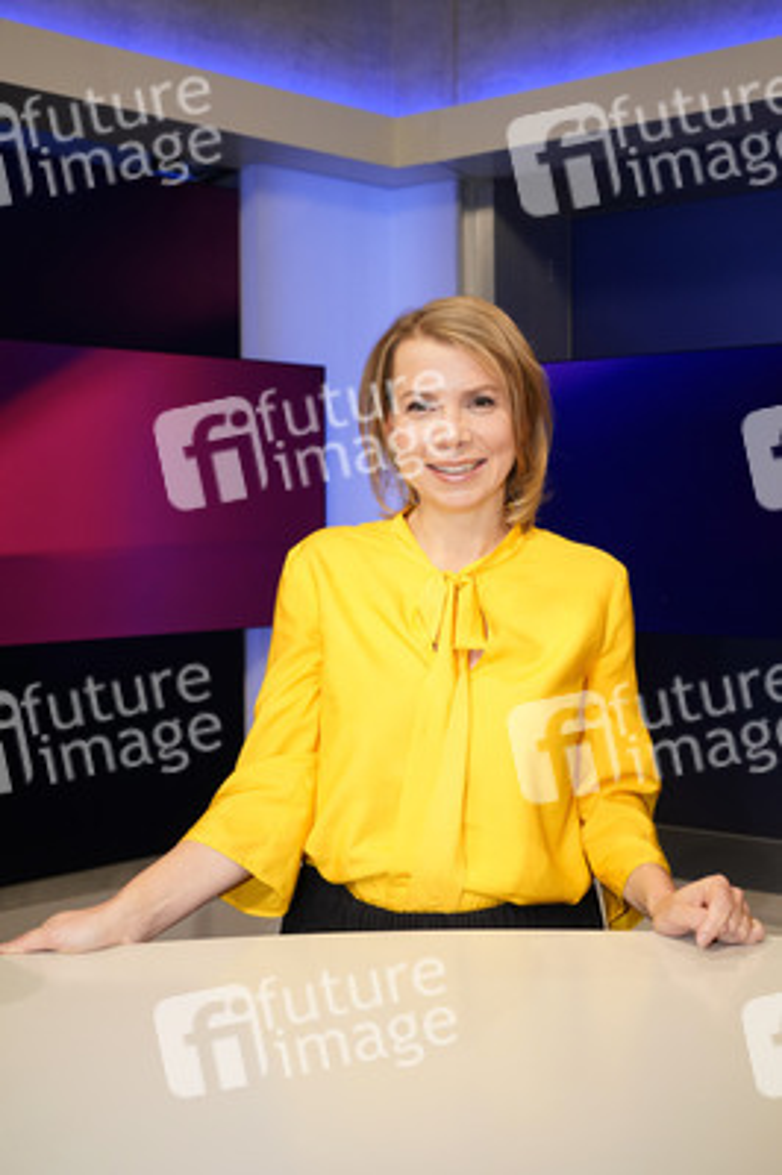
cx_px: 391
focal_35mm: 35
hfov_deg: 37.8
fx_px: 1142
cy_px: 588
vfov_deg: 54.5
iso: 2000
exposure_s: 1/125
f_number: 5.6
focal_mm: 35
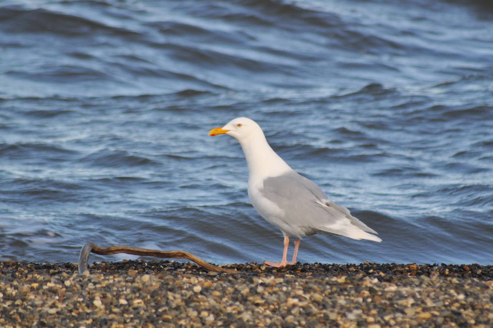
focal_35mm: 450
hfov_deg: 4.6
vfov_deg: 3.0
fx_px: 6156
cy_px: 164
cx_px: 246
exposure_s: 1/1000
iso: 400
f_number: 5.6
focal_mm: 300
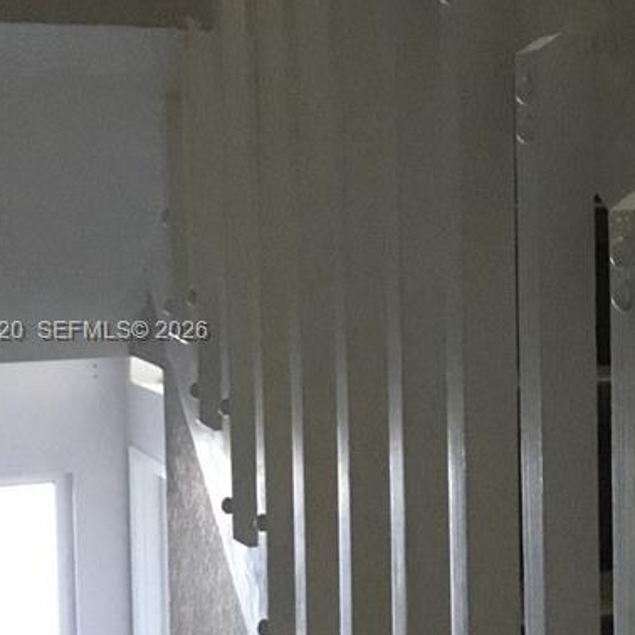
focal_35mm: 87
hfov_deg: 19.3
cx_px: 653
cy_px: 333
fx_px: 1806
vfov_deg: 19.9
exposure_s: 1/15
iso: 320
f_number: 2.4
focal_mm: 3.3
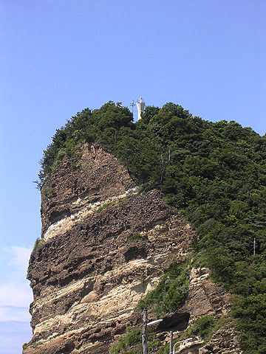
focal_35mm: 115
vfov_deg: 17.1
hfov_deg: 12.9
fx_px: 1178
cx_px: 133
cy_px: 177
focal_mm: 17.4
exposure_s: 1/260
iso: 100
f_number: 4.9
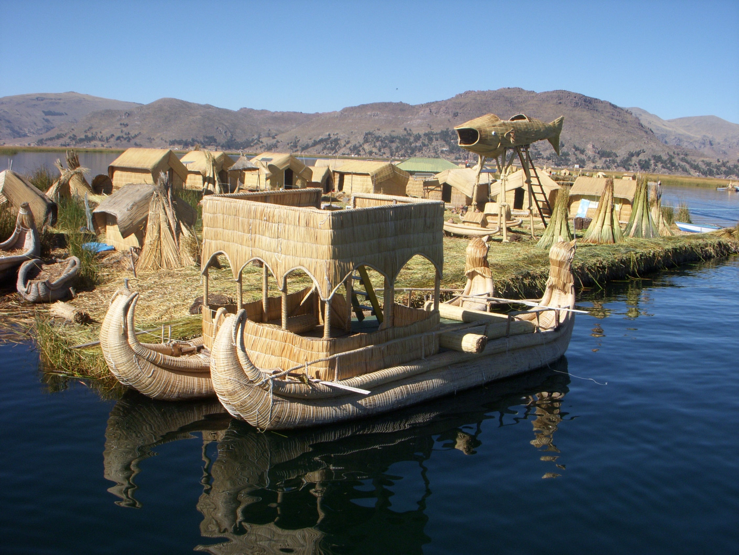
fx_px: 811
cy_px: 278
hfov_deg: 49.0
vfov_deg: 37.7
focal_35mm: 38
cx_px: 370
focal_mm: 6.3
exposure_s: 1/250
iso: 100
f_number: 6.6
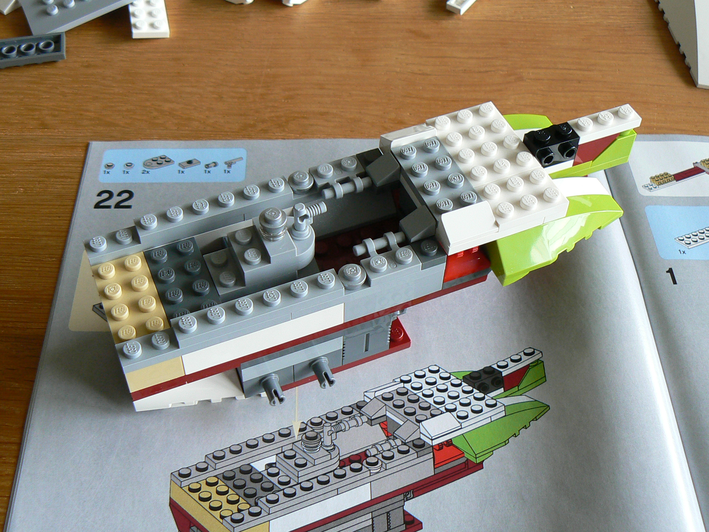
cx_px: 354
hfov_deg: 44.8
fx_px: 860
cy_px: 266
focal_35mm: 42
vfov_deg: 34.3
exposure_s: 1/13
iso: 100
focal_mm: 6
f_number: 2.8
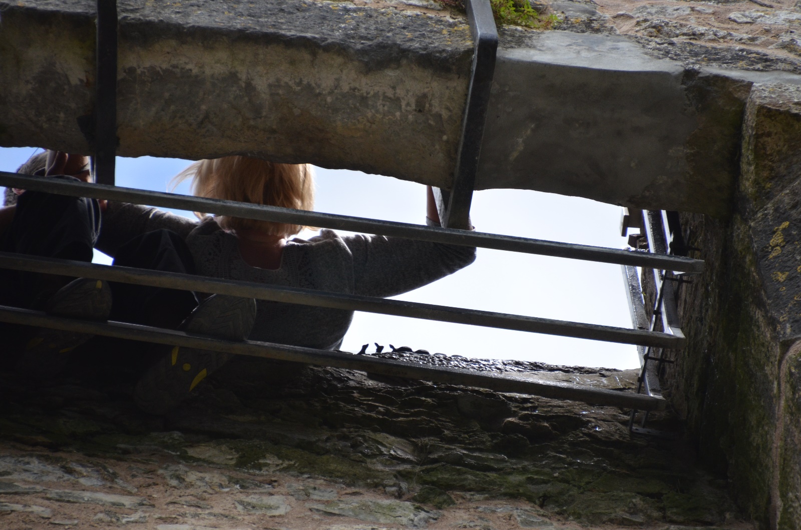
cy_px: 265
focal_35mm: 600
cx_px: 400
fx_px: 13320
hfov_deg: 3.4
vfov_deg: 2.3
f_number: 6.3
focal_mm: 400
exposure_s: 1/1000
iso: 560
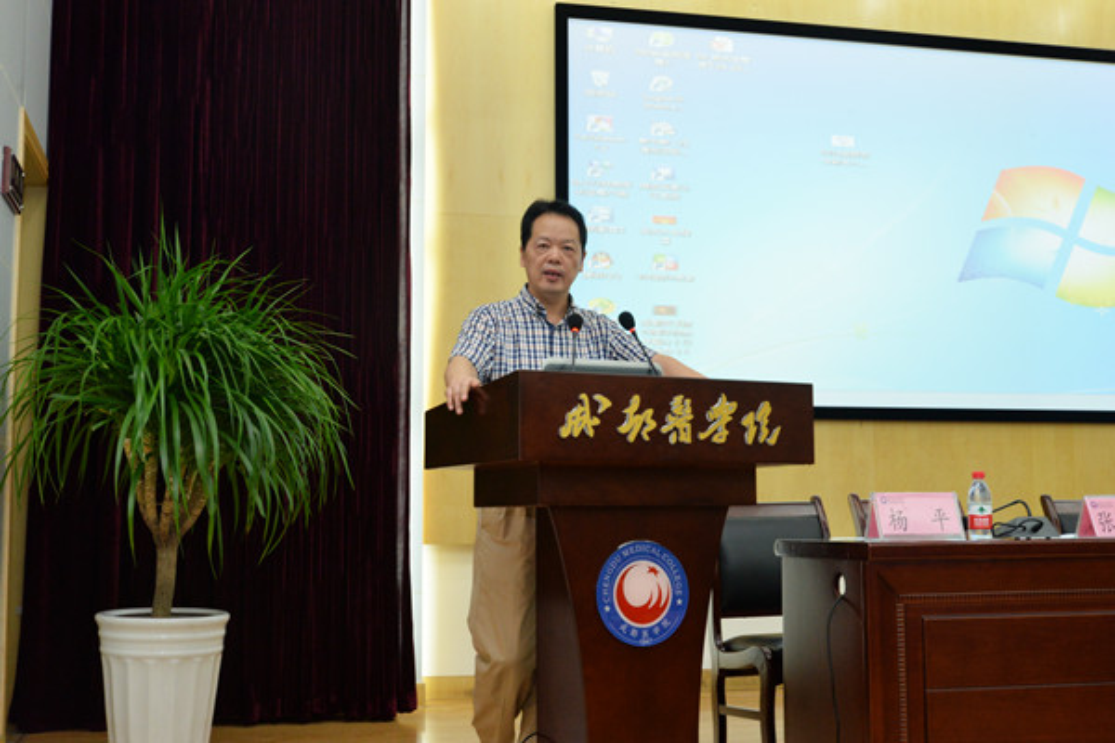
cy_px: 372
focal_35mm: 44
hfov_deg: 44.5
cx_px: 558
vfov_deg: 30.5
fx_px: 1363
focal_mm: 44
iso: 2500
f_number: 9
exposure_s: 1/60
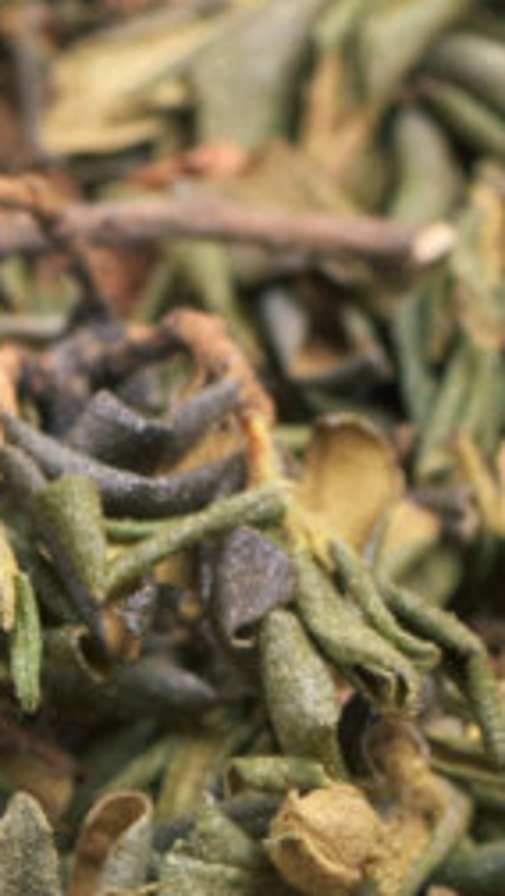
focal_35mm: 698
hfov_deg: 1.7
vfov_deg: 3.1
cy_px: 1572
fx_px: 16594
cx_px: -110
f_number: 14
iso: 100
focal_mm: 105
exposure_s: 1/200
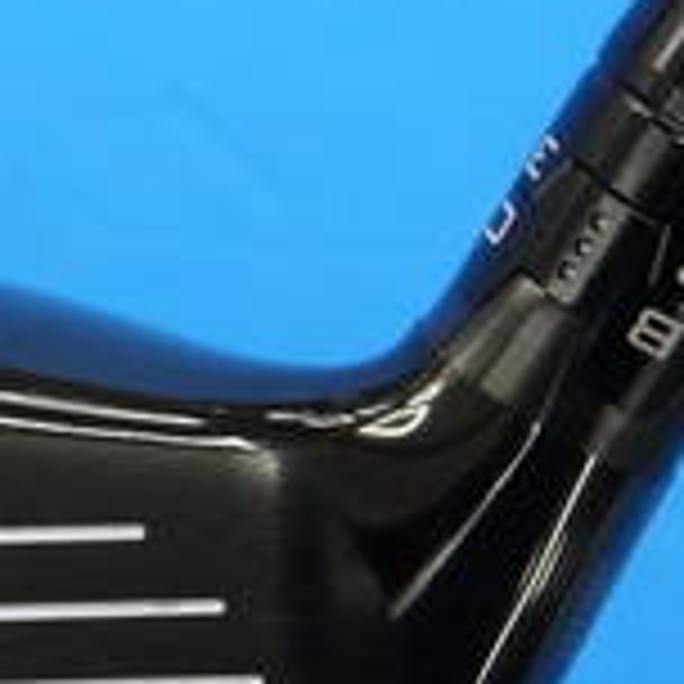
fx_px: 4829
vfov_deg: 8.1
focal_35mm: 216
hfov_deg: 8.1
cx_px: -36
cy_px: 405
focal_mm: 29
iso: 800
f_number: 4.9
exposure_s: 1/125
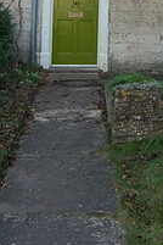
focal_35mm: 68
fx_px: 460
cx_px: 152
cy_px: -15
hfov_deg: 19.7
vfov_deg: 27.6
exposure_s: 1/125
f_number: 5.6
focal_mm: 13
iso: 200
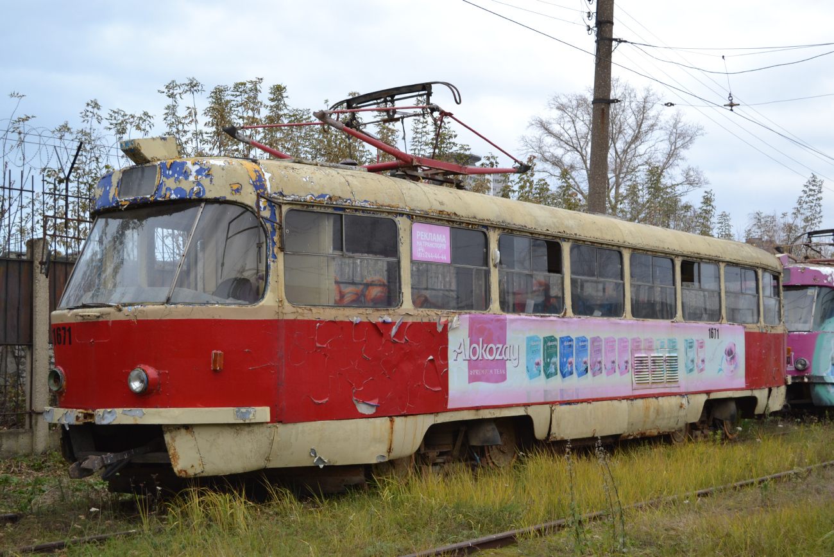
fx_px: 1112
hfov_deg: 41.1
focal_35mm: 48
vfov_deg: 28.1
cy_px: 278
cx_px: 417
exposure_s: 1/100
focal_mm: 32
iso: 400
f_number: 5
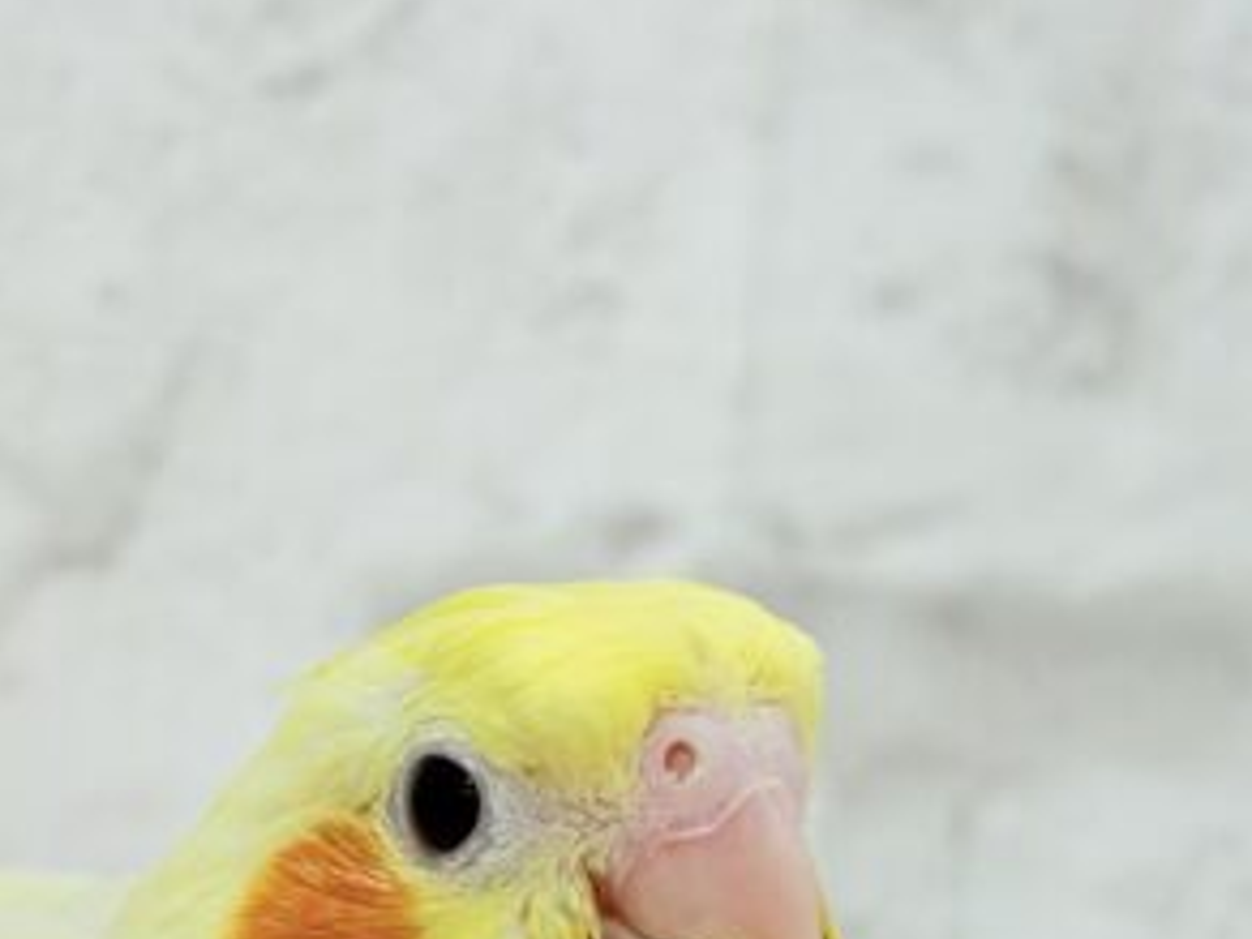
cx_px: 472
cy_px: 789
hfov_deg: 17.2
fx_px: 4123
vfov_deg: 12.9
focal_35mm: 114
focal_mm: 5.96
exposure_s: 1/100
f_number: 1.6
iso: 64
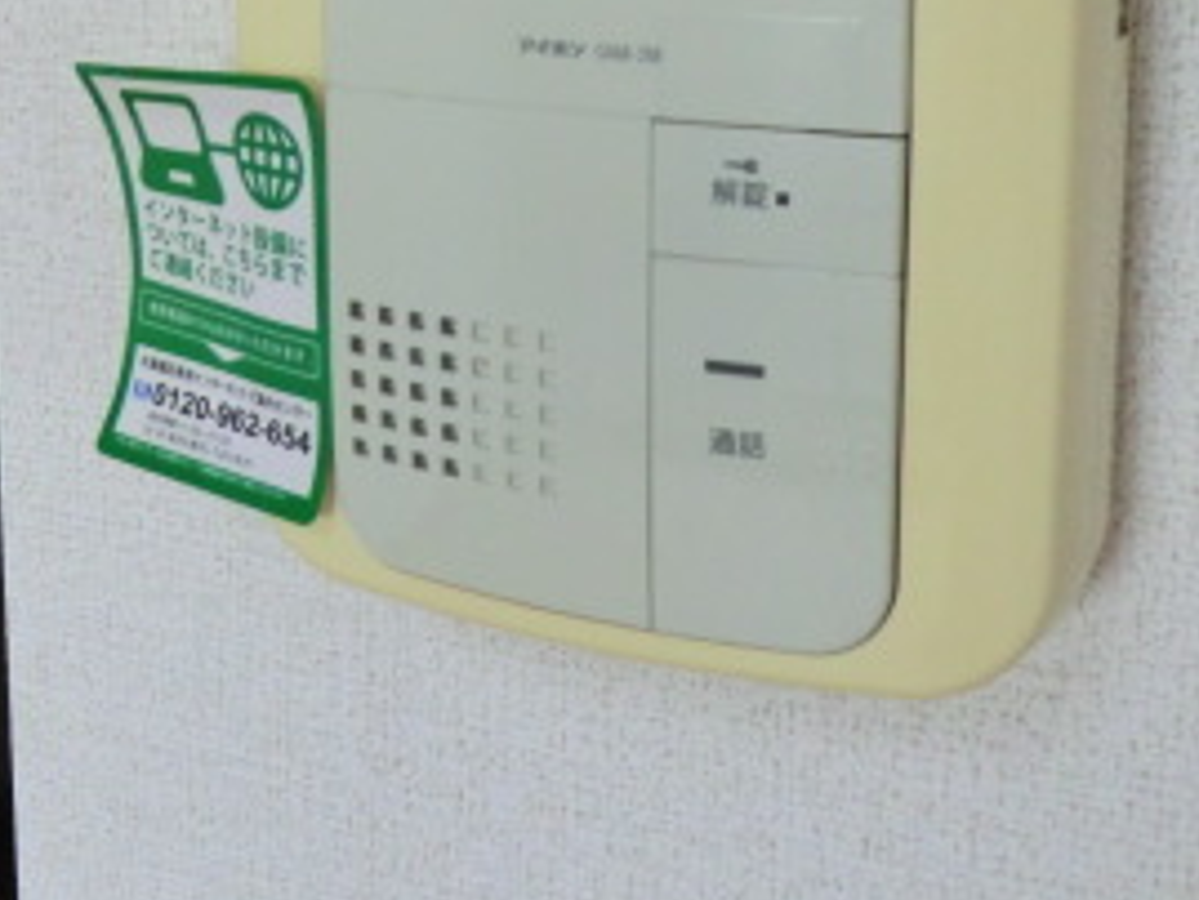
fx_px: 1975
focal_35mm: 57
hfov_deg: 33.7
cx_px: 495
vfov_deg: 24.6
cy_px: 22
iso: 250
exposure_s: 1/60
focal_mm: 4.3
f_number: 3.2
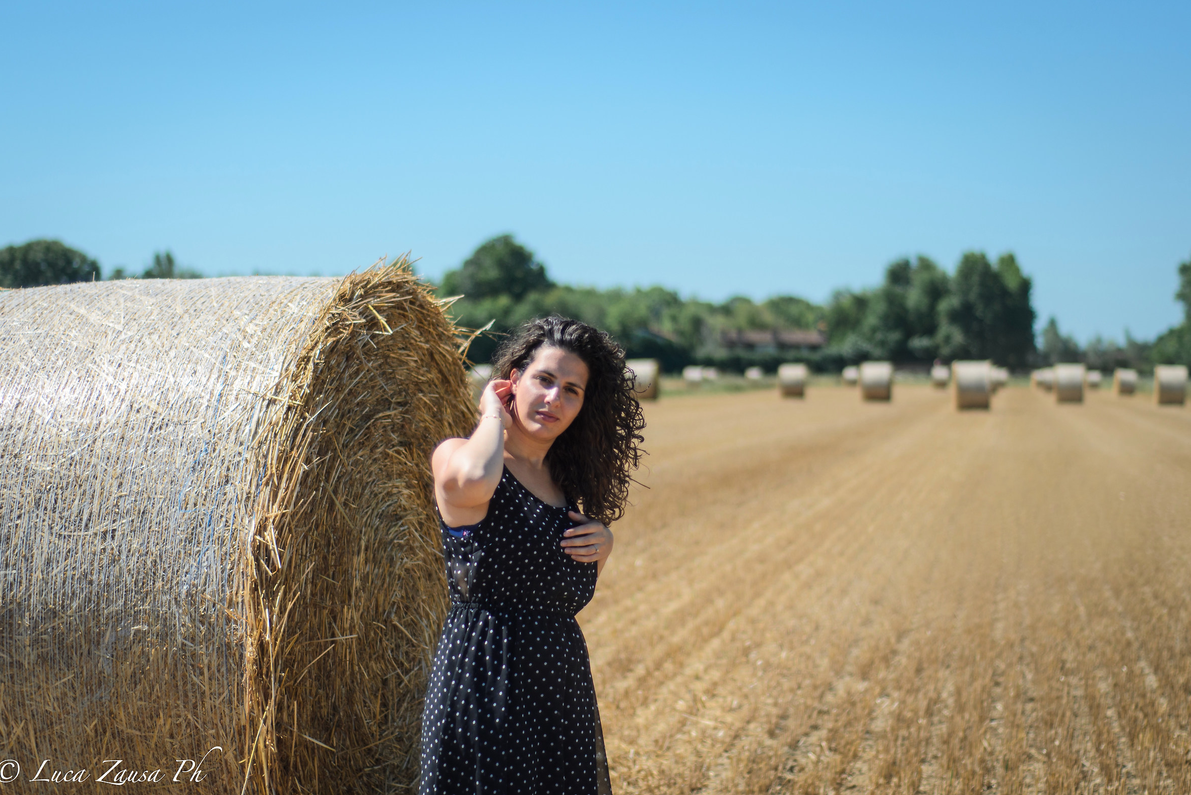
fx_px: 2514
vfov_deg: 18.0
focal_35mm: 76
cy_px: 395
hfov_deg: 26.6
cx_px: 591
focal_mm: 50
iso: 100
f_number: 2
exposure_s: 1/5000
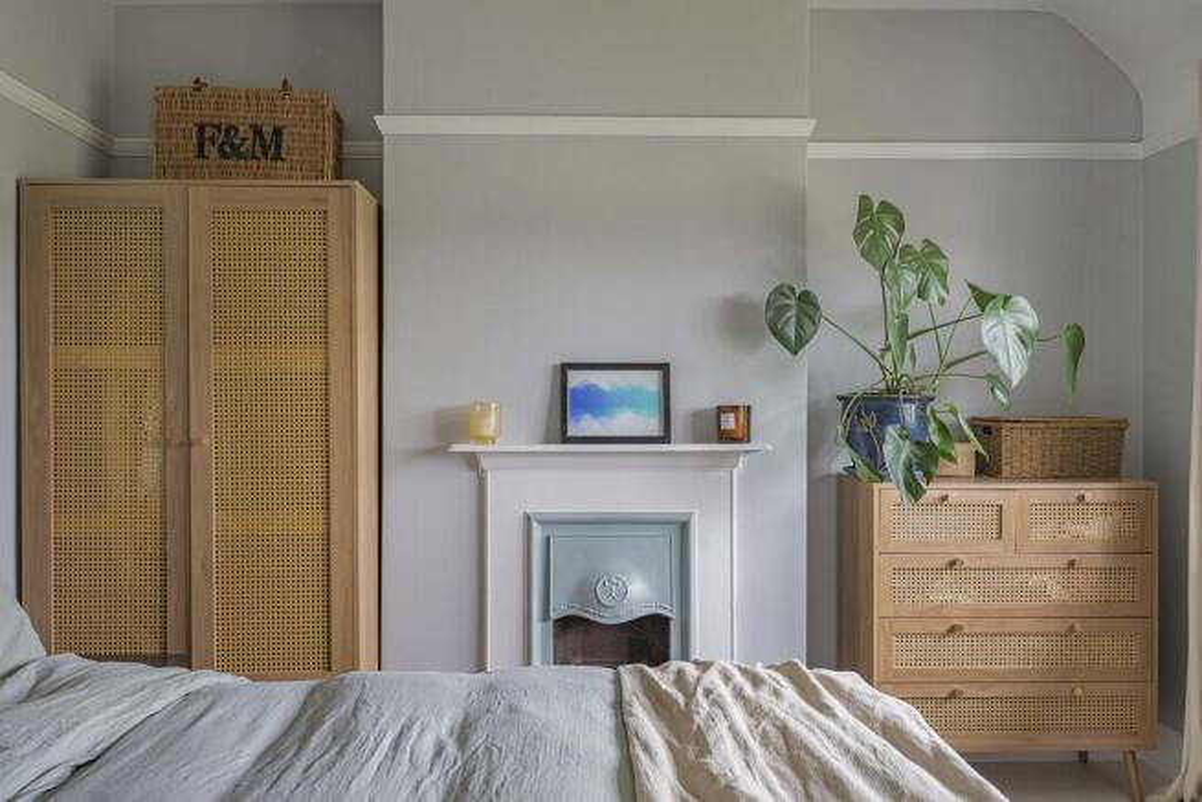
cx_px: 601
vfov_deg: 44.3
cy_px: 401
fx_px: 985
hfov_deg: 62.8
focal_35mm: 30
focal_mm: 29.5
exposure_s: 1/1.25
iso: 100
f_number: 7.1
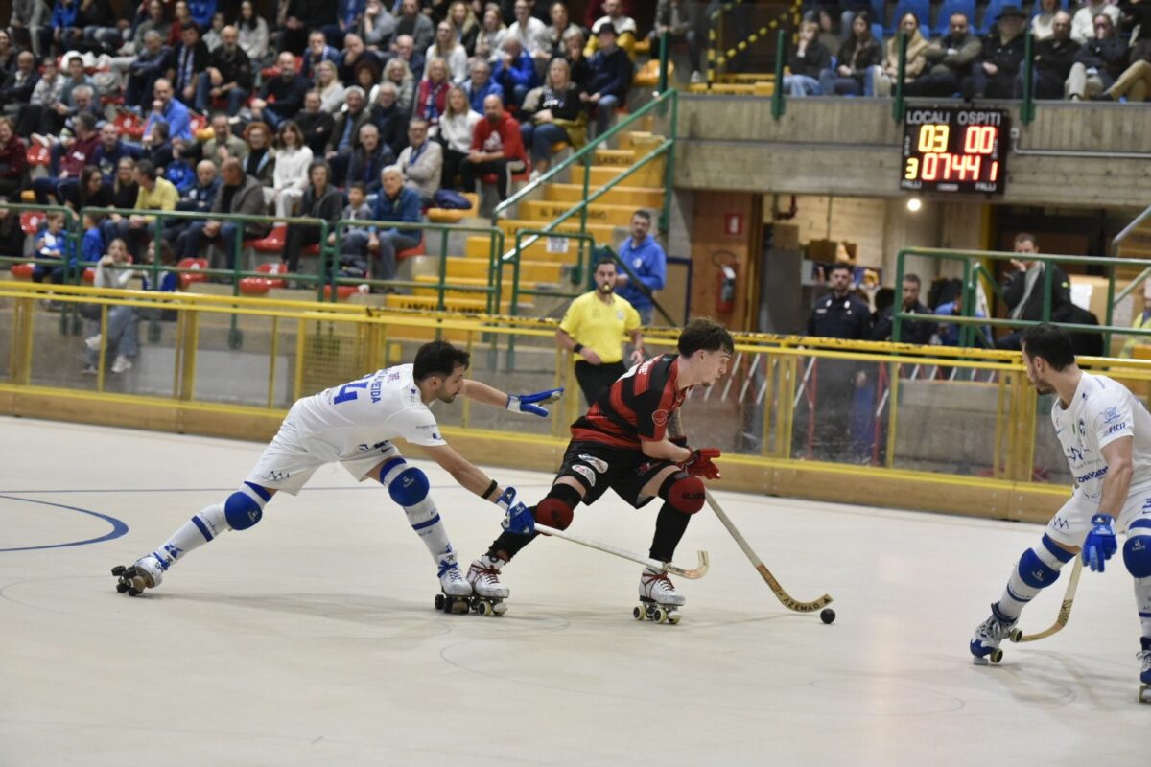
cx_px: 576
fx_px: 3357
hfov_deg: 19.5
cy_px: 384
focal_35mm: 105
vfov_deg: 13.0
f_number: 2.8
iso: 4000
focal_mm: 105
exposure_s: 1/800
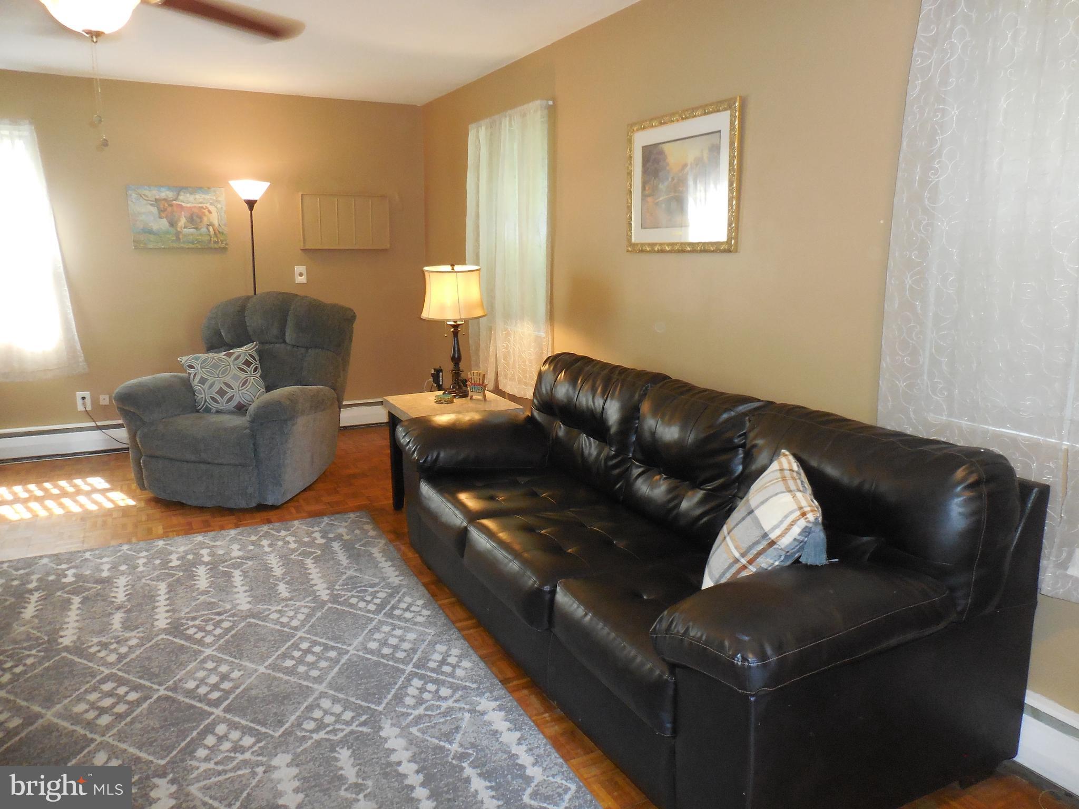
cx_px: 540
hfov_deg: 69.4
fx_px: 779
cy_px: 404
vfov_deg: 54.9
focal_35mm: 25
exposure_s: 1/25
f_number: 3.7
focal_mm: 4.5
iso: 560
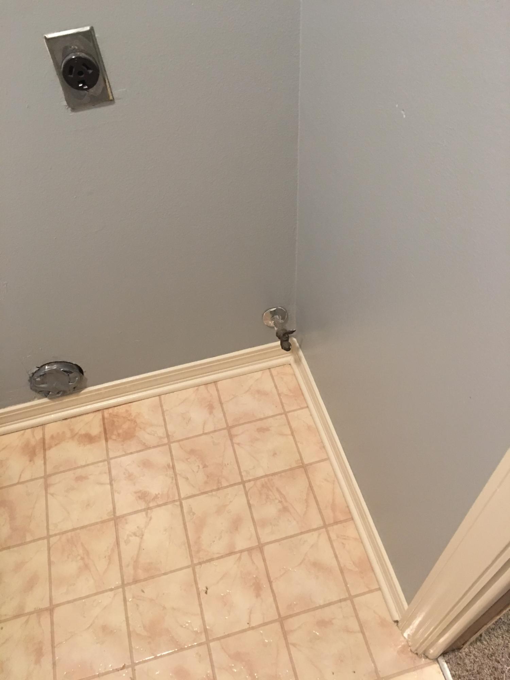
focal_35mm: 29
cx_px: 255
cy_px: 340
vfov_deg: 61.7
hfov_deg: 48.2
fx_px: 570
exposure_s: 1/15
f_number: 2.2
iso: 100
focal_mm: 4.15
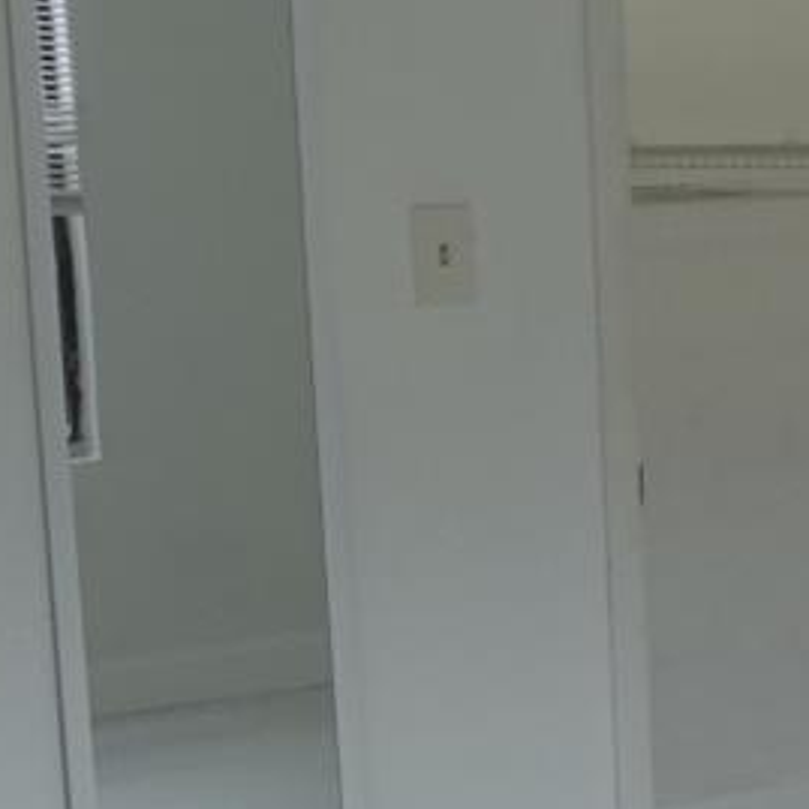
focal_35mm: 101
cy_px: 424
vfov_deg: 17.2
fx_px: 2671
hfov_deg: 15.5
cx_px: 1305
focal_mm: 7.6
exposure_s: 1/200
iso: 125
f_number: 2
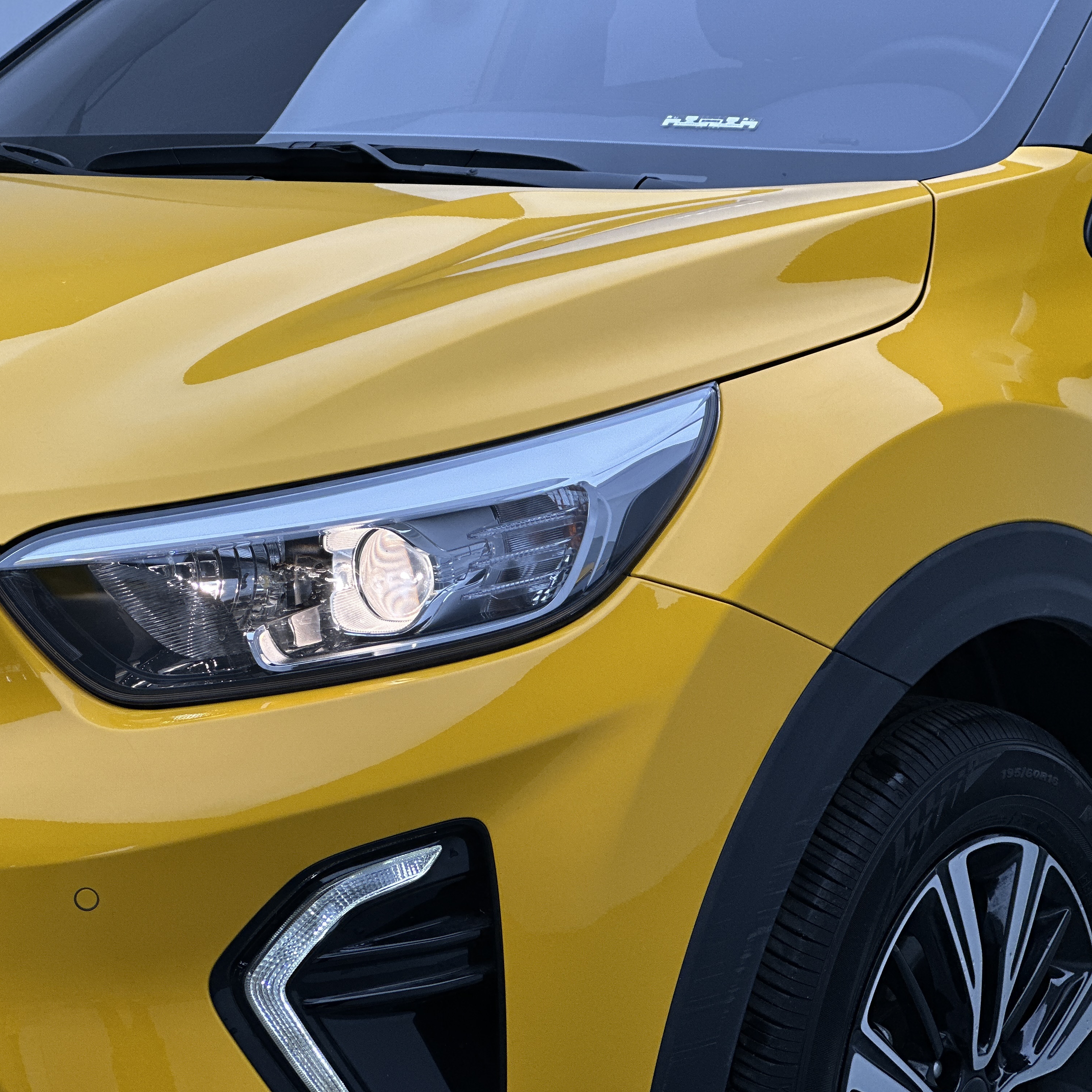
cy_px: 547
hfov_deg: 19.0
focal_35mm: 91
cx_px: 385
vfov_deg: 19.1
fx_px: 3248
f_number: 2.8
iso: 50
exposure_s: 1/114
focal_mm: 9
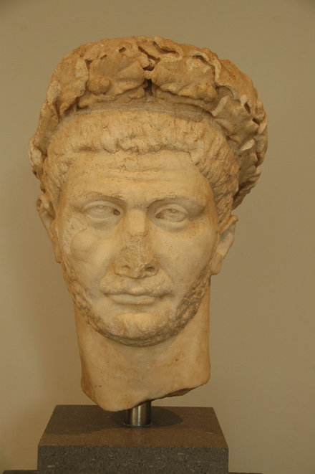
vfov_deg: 28.1
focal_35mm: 72
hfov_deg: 18.9
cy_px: 237
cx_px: 158
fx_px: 946
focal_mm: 48
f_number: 5.6
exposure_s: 1/125
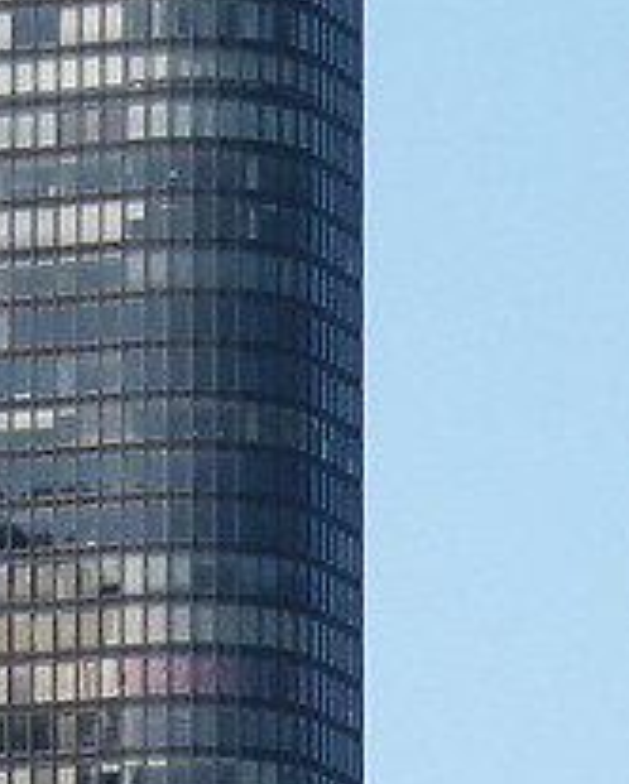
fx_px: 13686
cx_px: -277
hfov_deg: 2.6
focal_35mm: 589
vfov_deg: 3.3
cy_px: 138
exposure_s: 1/125
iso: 64
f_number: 8
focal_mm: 28.22
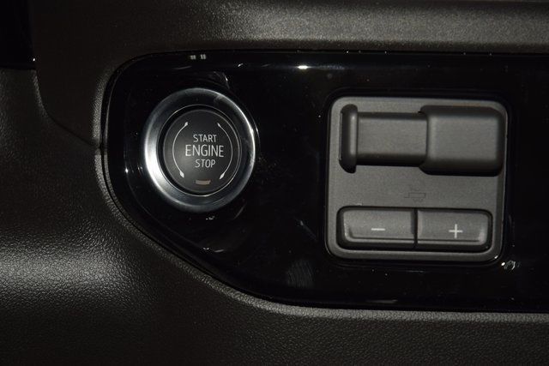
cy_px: 183
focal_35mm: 105
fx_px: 1602
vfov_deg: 13.0
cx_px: 274
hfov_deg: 19.5
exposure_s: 1/125
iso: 100
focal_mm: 70
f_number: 8
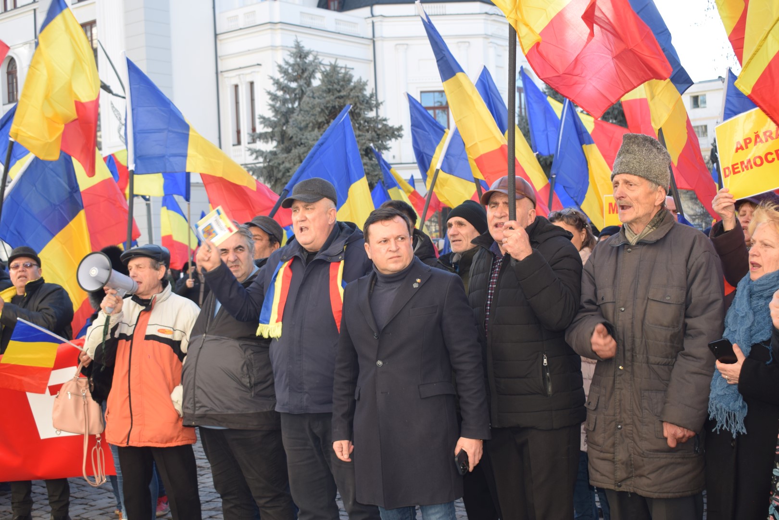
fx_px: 1103
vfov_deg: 26.5
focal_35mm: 51
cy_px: 260
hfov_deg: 38.9
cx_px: 390
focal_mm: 34
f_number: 5.6
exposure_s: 1/125
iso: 180
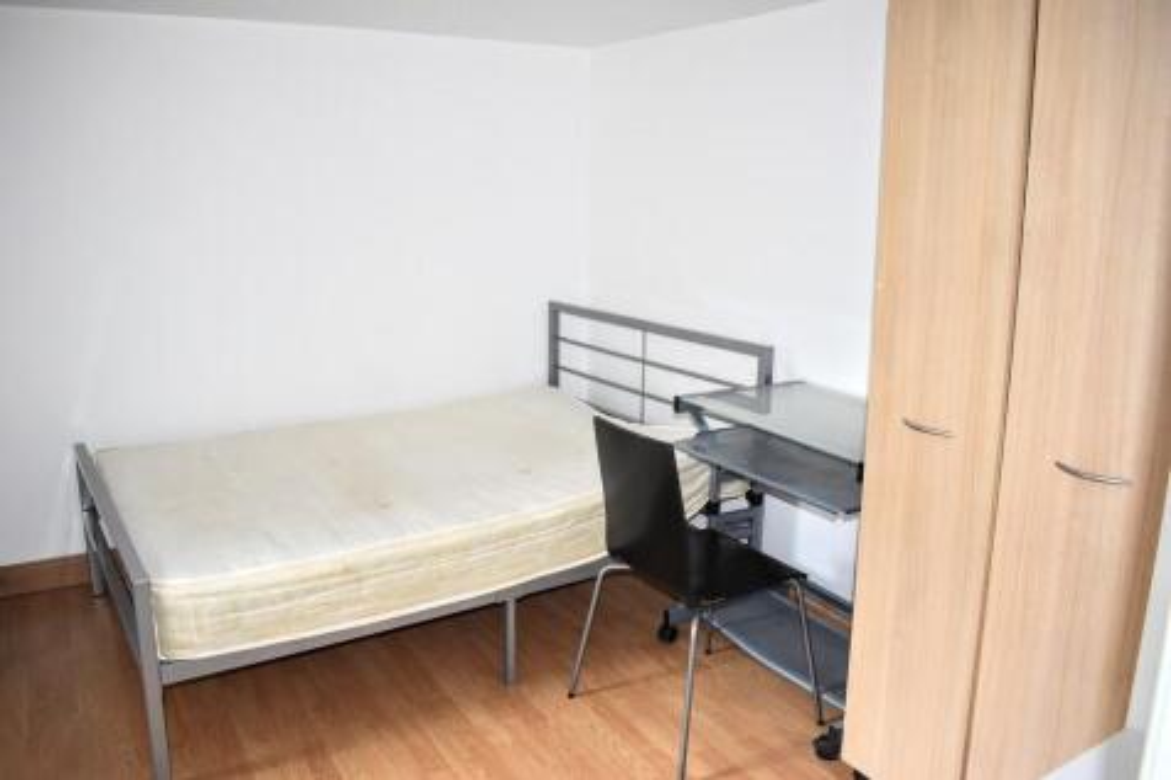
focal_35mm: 27
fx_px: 878
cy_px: 390
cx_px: 586
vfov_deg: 47.9
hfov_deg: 67.4
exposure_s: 1/60
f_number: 3.5
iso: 900
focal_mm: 18
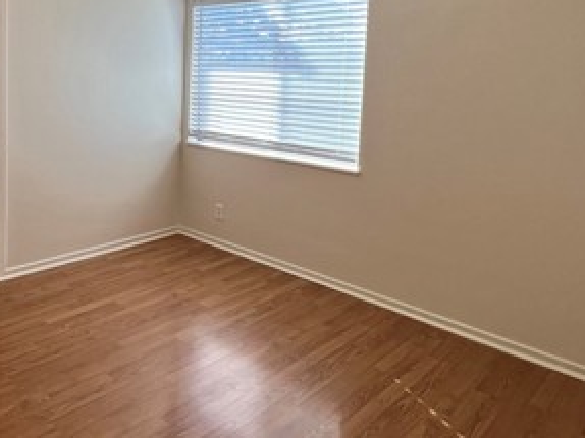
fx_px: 490
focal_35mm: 29
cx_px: 139
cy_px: 112
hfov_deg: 58.1
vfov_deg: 46.5
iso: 125
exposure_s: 1/120
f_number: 1.8
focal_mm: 1.57
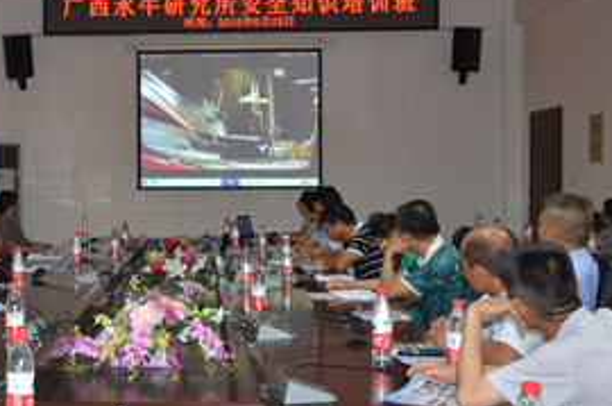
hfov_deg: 32.2
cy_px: 214
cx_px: 134
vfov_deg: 22.2
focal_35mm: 61
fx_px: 1035
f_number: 3.8
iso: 800
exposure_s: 1/60
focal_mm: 22
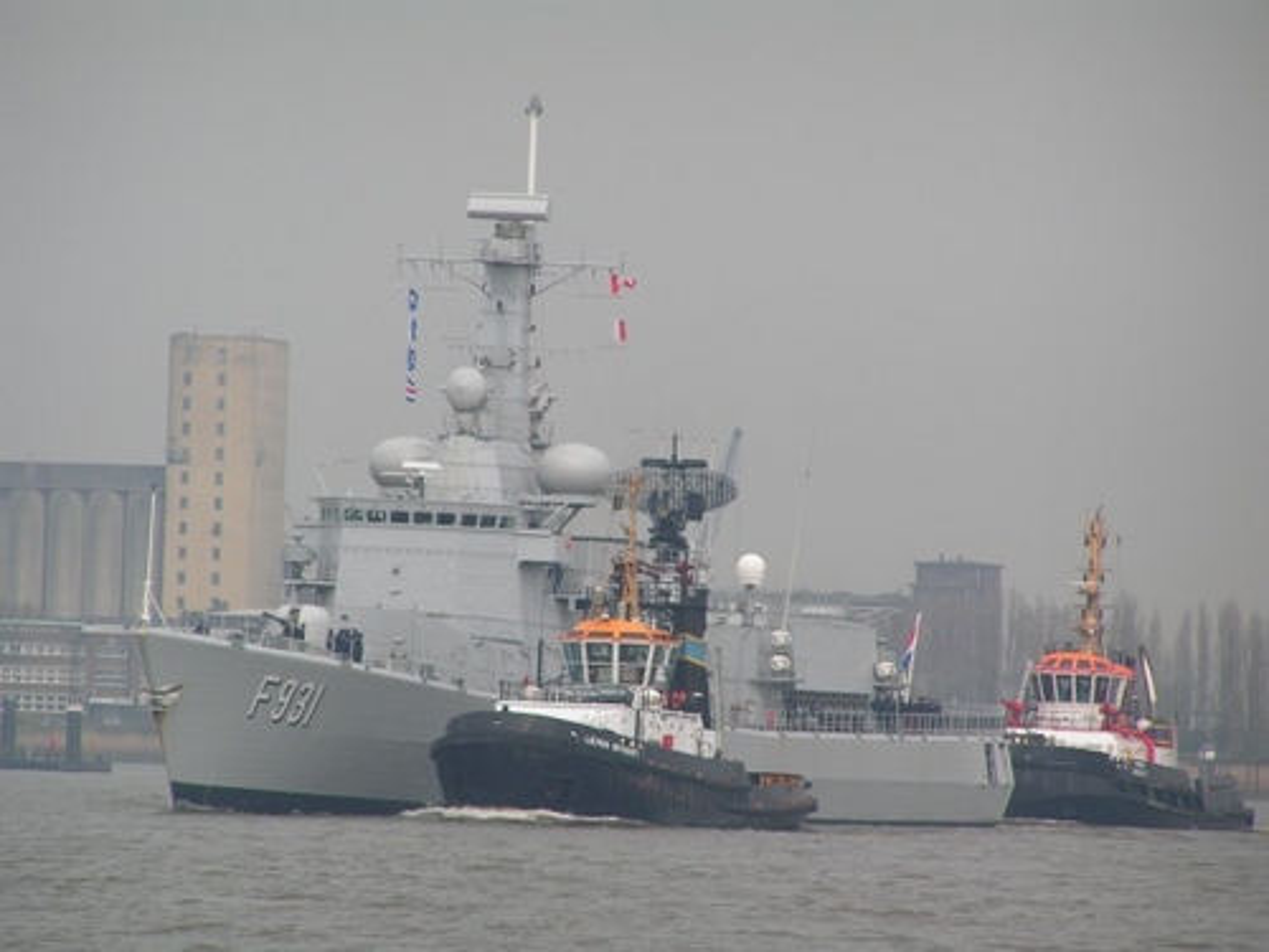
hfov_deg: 5.2
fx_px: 13931
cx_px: 634
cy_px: 476
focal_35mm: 380
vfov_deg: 3.9
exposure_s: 1/800
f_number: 3.7
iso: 50
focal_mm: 63
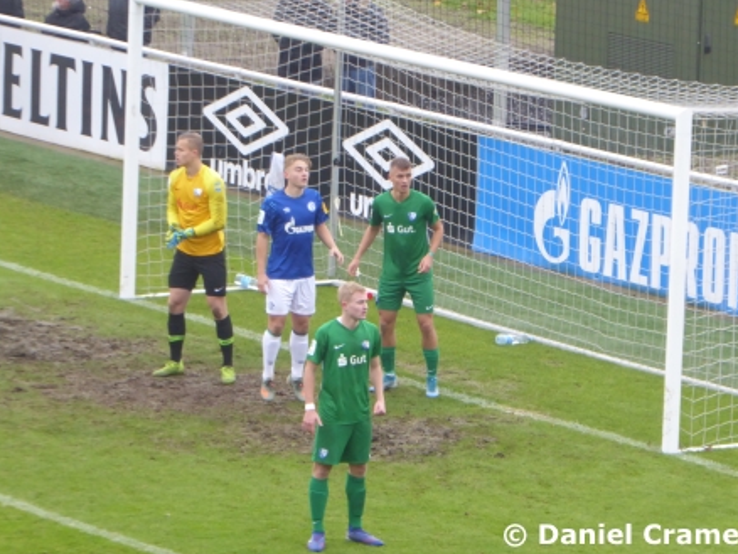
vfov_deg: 4.5
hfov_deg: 6.0
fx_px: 7061
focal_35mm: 331
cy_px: 271
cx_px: 377
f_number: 5.9
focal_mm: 57.7
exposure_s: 1/50
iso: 400
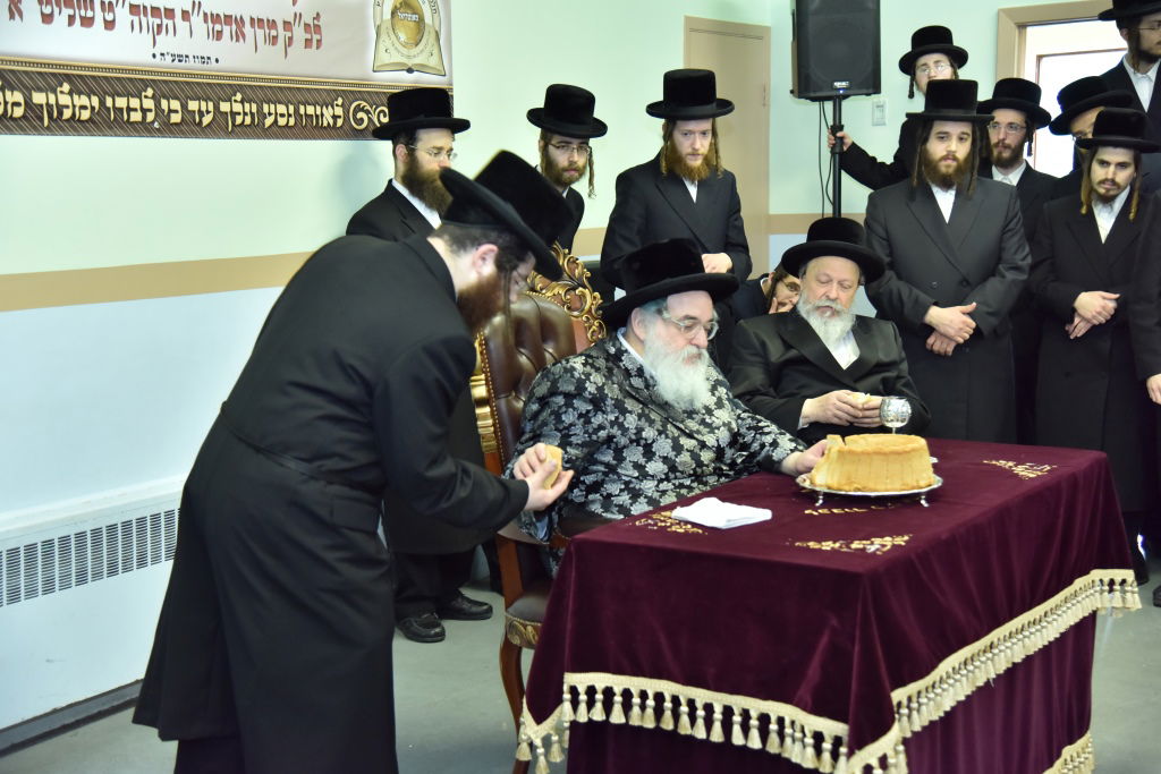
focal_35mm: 50
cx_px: 580
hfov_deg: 39.6
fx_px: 1613
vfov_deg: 27.0
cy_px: 387
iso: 1600
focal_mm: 50
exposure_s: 1/125
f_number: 4
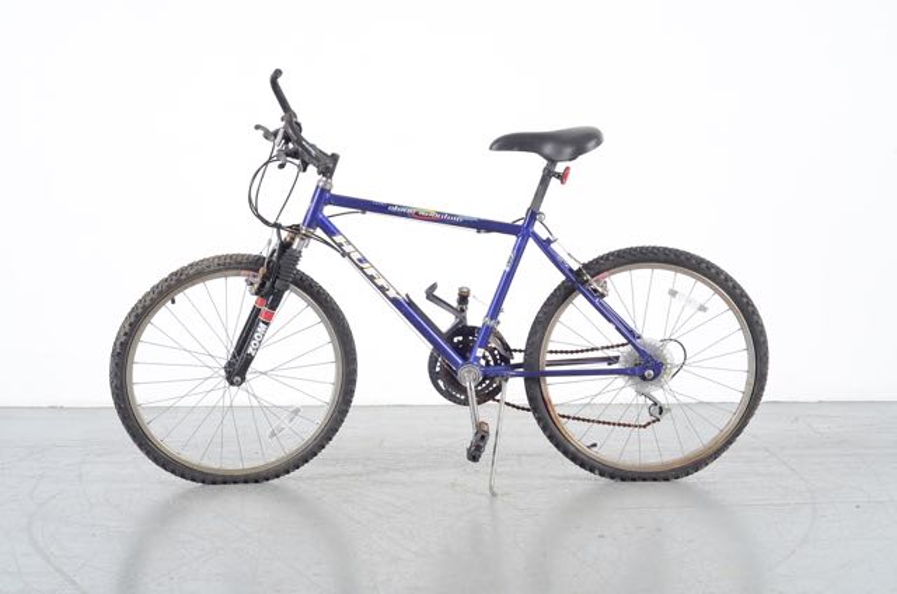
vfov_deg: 18.1
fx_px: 1865
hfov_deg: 27.0
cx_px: 448
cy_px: 297
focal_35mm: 75
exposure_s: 1/125
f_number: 5
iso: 100
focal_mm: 50
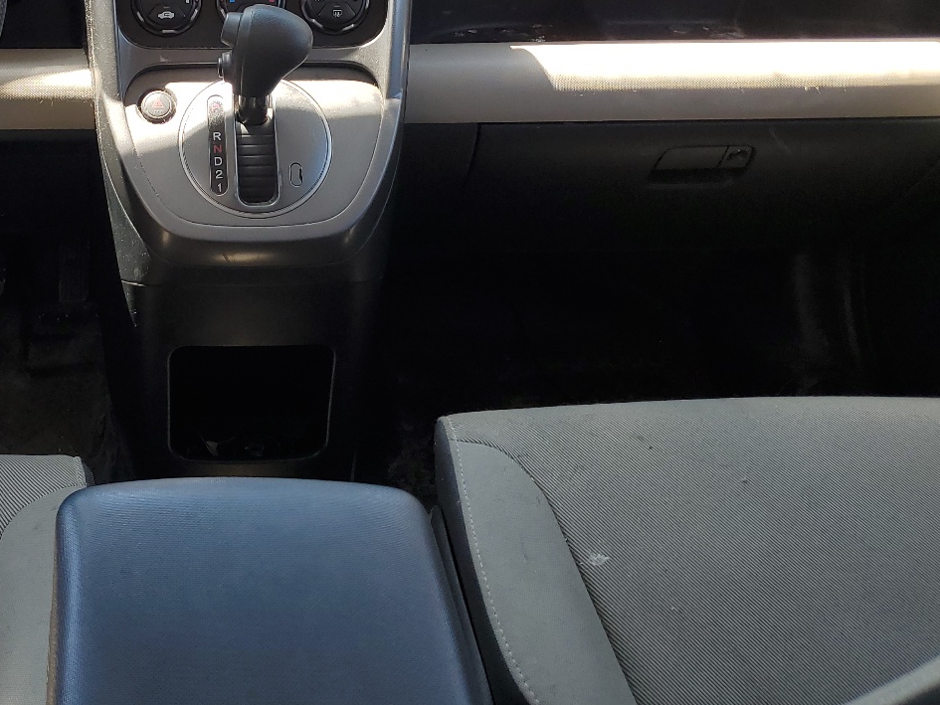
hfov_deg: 41.2
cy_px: 135
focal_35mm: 44
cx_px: 196
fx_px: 1195
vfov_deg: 32.0
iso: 50
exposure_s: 1/312
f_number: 1.5
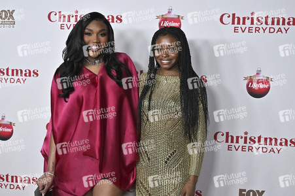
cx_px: 148
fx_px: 450
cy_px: 98
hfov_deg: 36.3
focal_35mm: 55
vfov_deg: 24.6
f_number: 5.6
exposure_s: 1/320
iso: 2500
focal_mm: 55
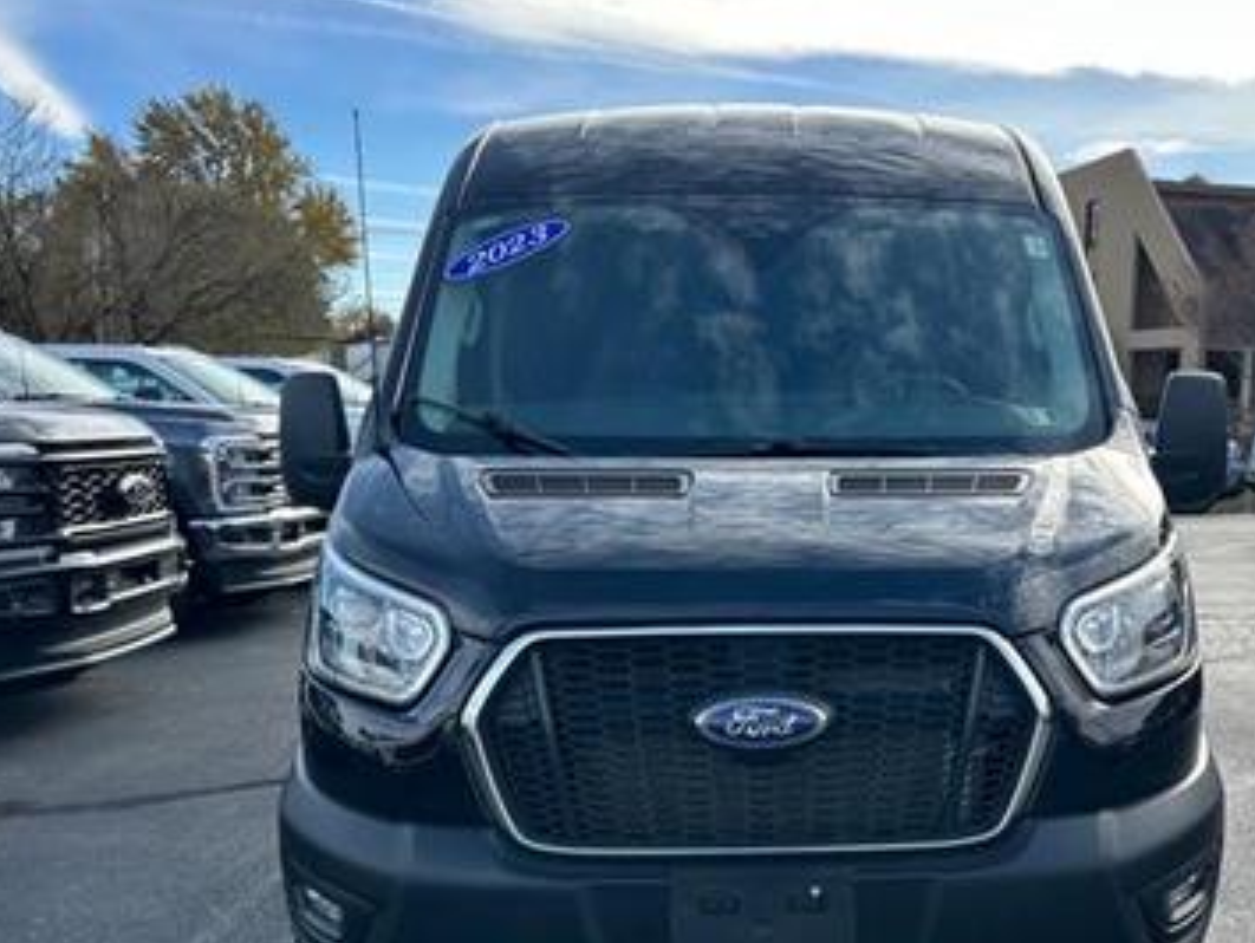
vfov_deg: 38.5
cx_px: 815
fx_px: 1342
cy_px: 567
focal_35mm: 37
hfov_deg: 49.4
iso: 50
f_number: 1.5
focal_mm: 5.7
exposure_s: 1/1311
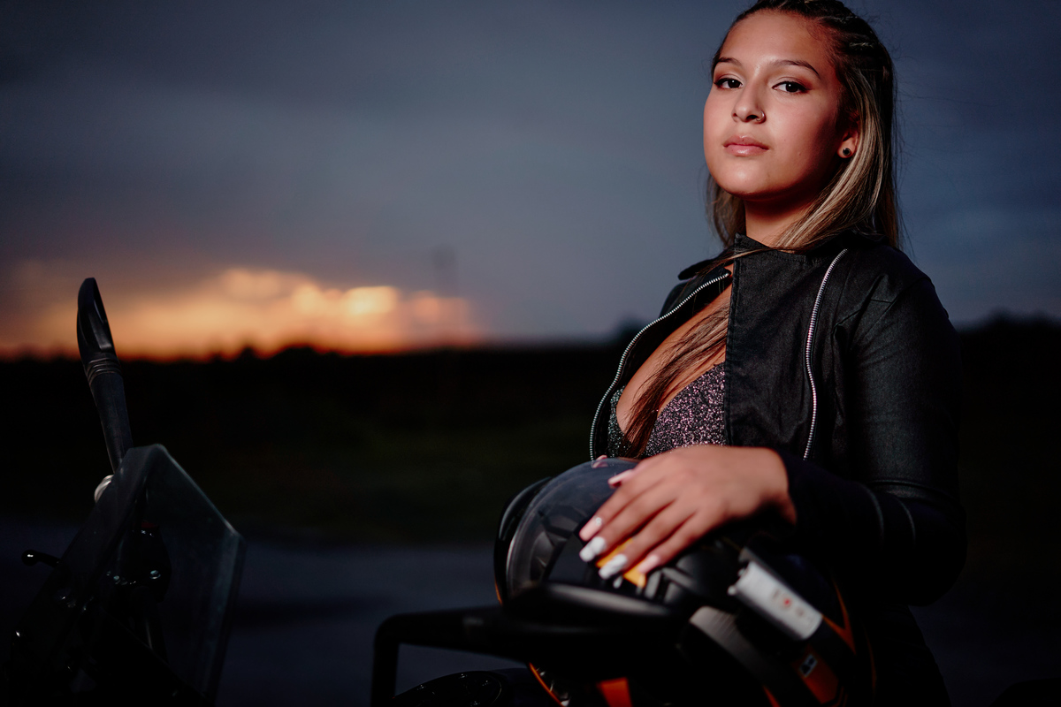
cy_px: 354
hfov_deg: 39.6
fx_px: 1473
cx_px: 530
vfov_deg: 27.0
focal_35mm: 50
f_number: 1.8
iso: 100
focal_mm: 50
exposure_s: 1/1600
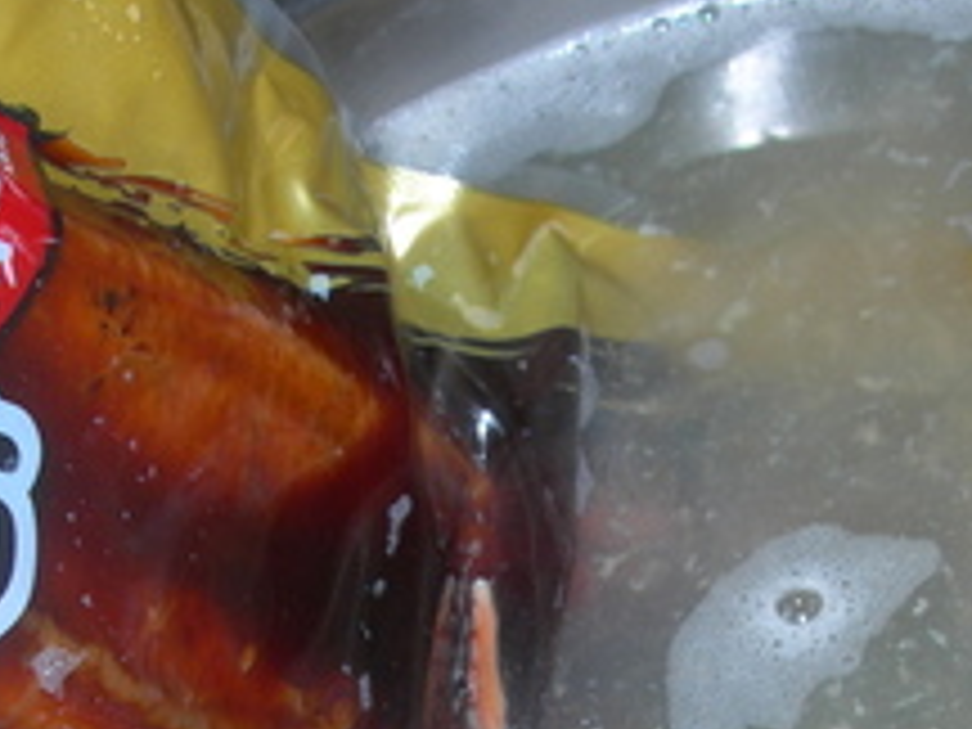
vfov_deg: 16.4
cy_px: 749
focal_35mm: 88
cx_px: 540
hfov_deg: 22.2
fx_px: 2471
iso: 50
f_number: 4.8
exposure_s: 1/60.1
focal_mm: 7.8
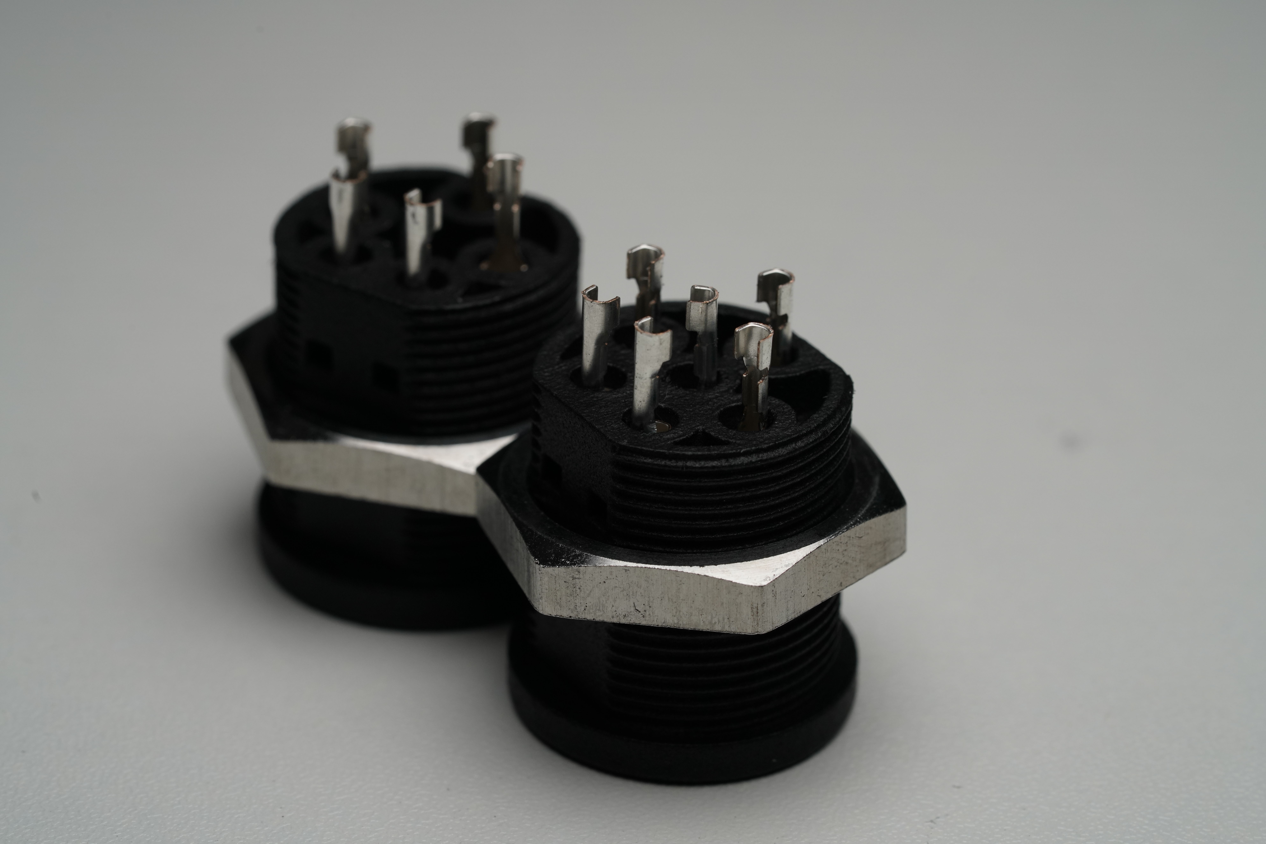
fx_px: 3165
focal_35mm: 90
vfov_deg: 15.2
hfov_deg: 22.6
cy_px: 422
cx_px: 633
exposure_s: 1/160
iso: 500
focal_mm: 90
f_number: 10
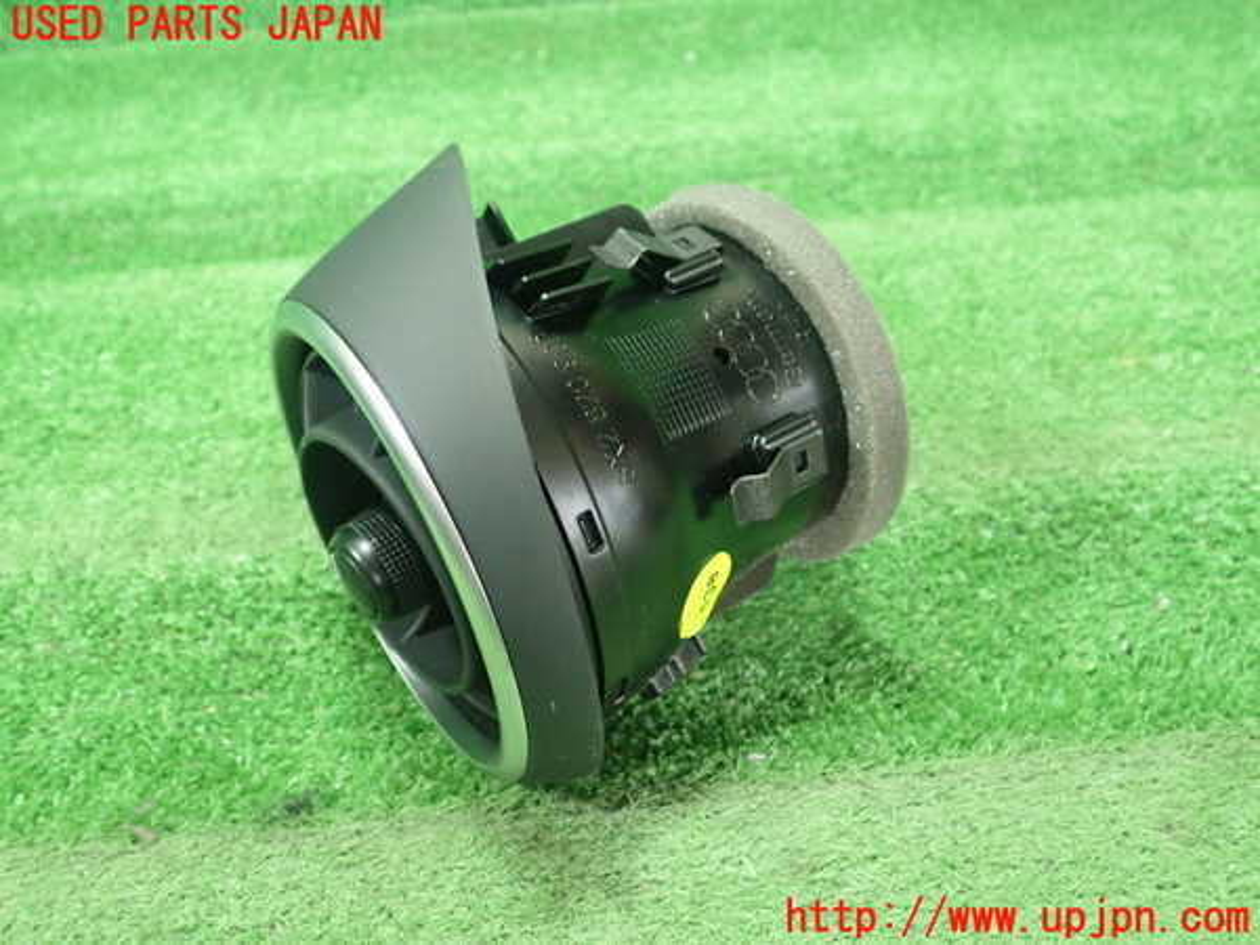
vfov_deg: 46.8
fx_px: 1092
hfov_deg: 60.0
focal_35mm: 30
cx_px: 630
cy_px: 472
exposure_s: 1/125
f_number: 2.3
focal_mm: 5.5
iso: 800
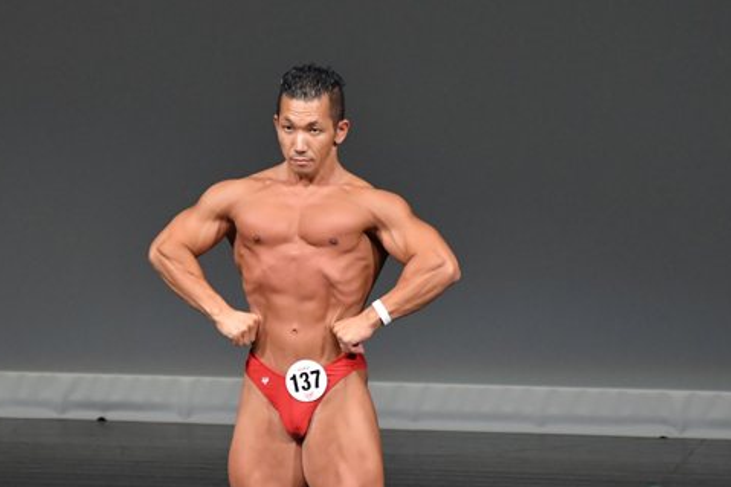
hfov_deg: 3.4
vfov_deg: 2.3
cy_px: 380
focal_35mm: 607
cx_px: 303
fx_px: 12321
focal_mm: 250
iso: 4000
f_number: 5.6
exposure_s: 1/400
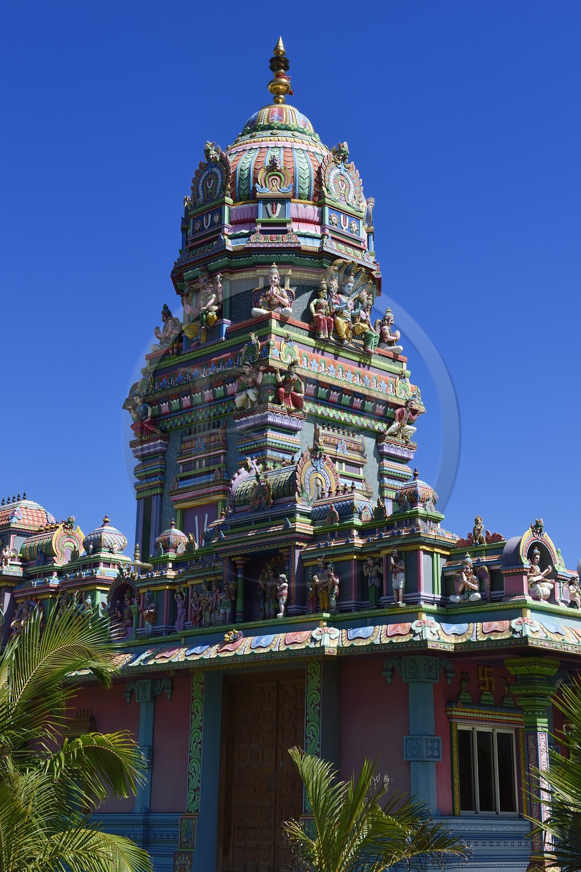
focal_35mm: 52
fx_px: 1259
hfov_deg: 26.0
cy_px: 436
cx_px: 290
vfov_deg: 38.2
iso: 200
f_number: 11
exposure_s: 1/250
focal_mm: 52
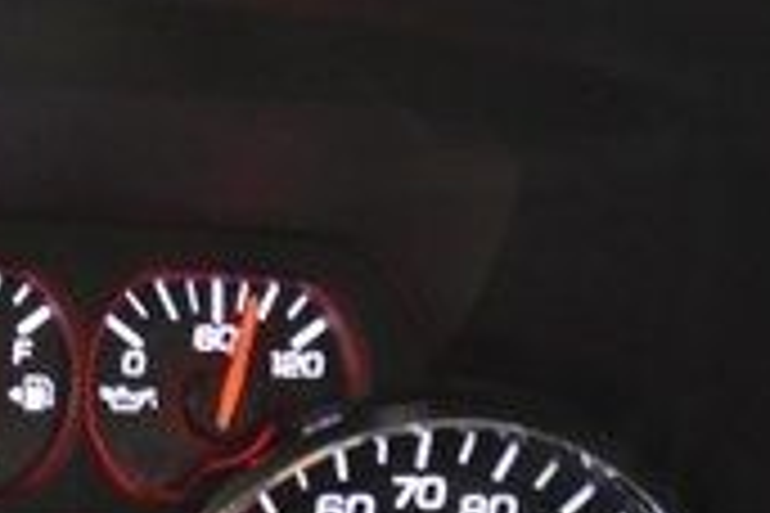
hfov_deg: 19.0
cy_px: 637
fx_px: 2160
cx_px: -176
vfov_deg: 13.2
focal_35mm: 101
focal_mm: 18
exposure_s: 1/13
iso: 3200
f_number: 3.5
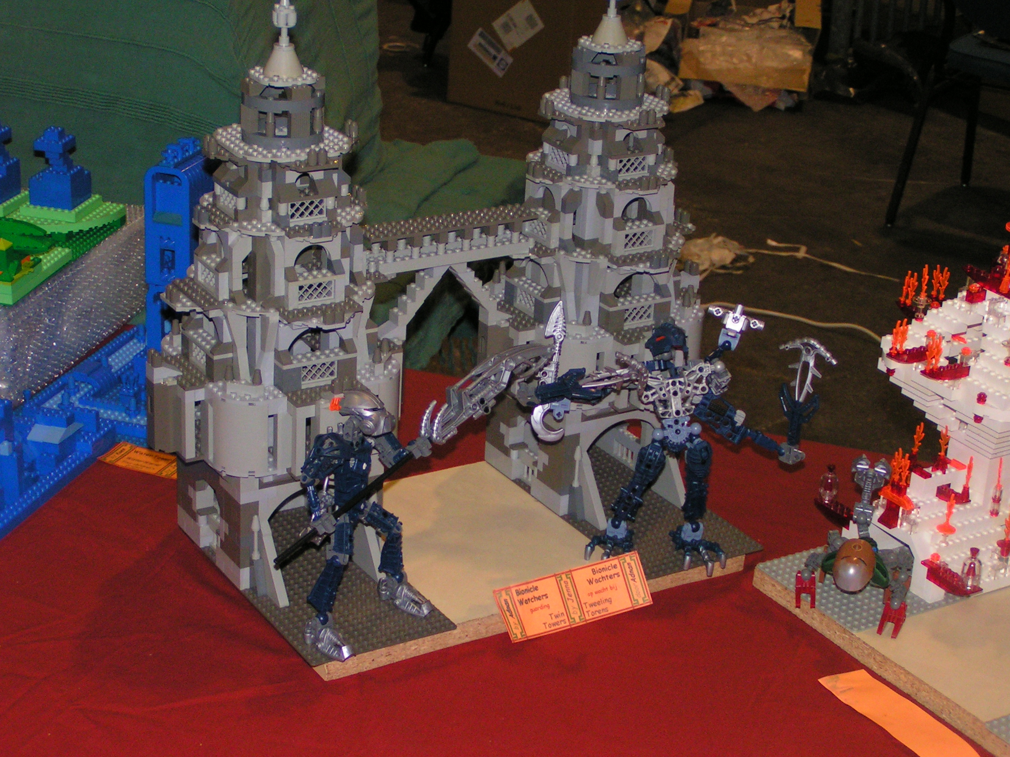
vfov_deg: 22.6
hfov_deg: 29.8
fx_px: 1897
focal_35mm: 65
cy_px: 378
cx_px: 505
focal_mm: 10
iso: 200
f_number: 3.2
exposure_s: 1/80
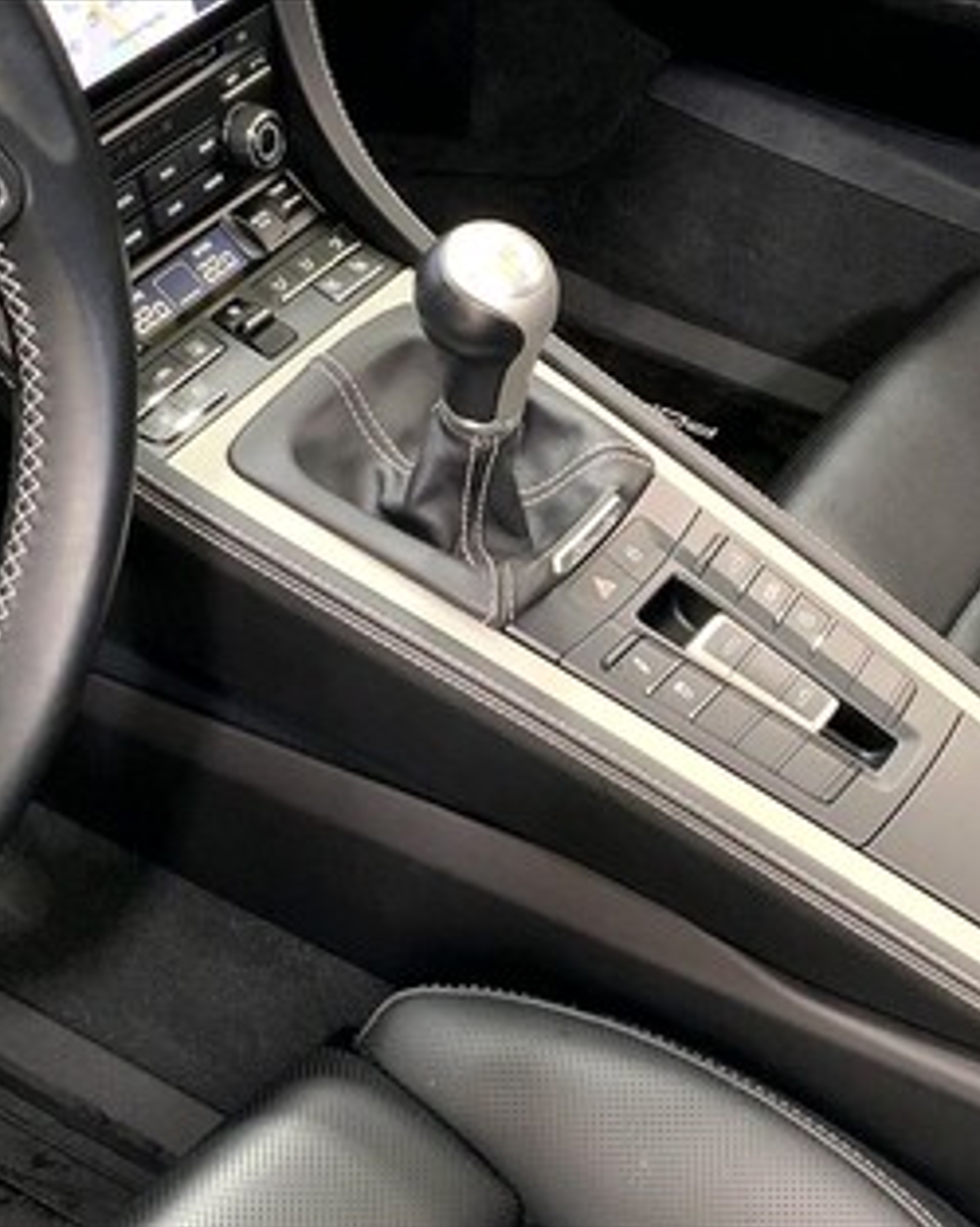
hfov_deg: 38.5
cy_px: 614
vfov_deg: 48.0
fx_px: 1379
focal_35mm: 38
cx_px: 690
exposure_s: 1/42
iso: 80
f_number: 1.8
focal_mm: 3
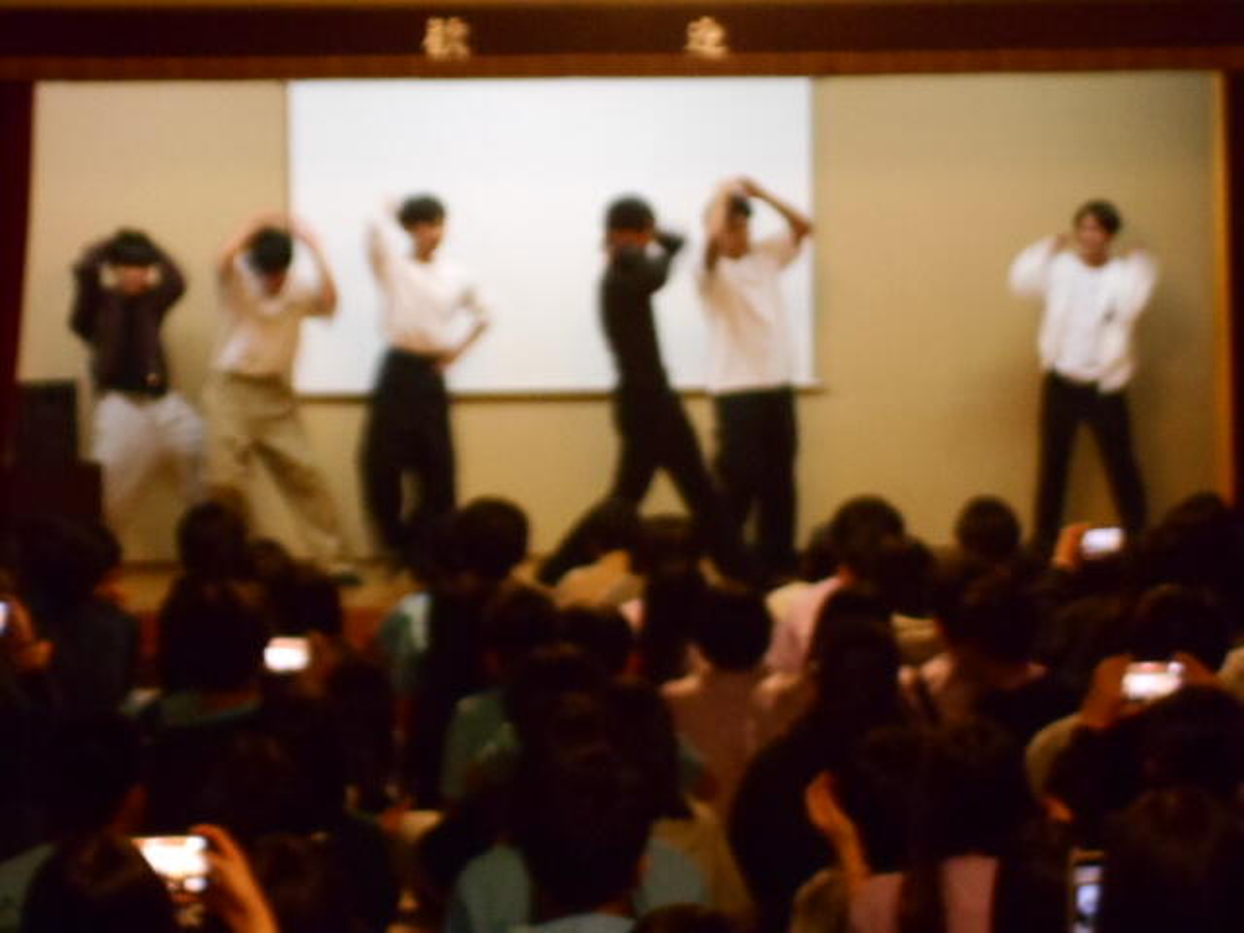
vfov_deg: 13.1
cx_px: 622
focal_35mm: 113
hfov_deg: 17.4
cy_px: 466
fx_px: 4061
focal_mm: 20.1
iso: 800
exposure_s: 1/13
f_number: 6
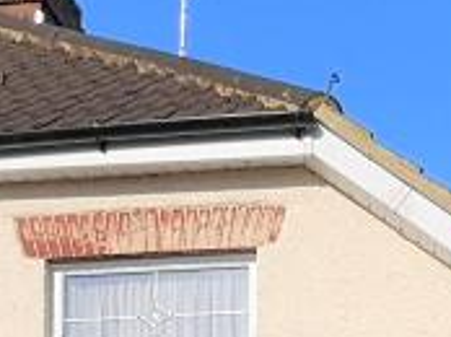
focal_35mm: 165
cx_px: 365
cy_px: 731
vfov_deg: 8.4
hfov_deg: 11.9
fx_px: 2147
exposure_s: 1/3049
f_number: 1.8
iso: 50
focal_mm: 5.58
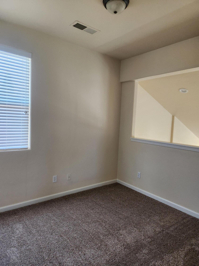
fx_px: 176
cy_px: 133
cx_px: 100
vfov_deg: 73.9
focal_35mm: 23
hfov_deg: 58.9
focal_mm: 5.4
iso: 200
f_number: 1.8
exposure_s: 1/180
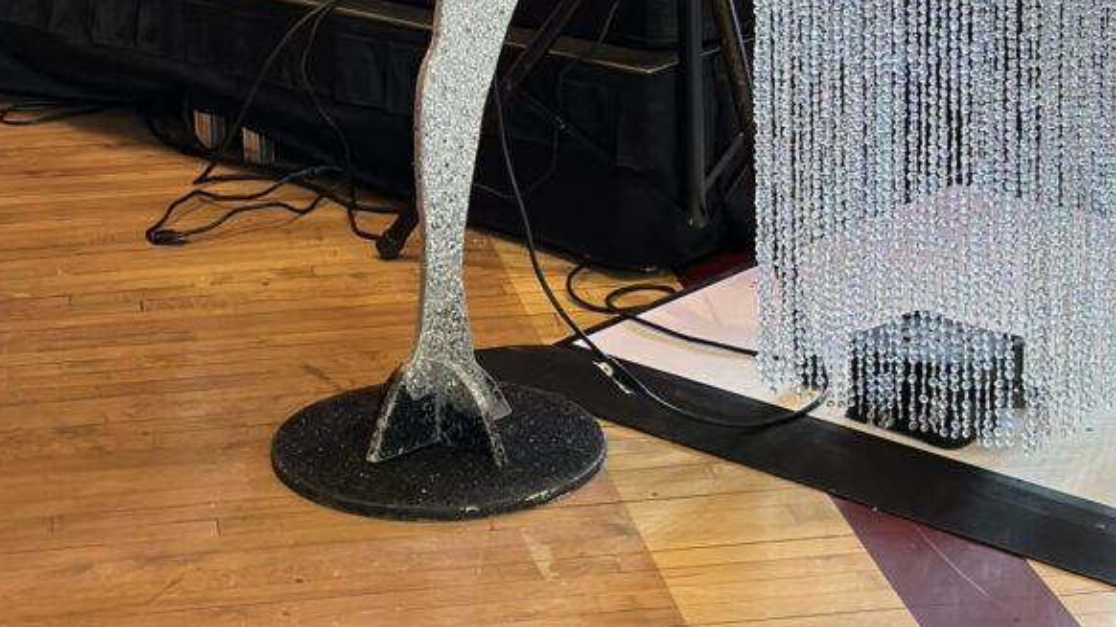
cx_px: 408
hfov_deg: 23.1
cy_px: -138
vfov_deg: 12.8
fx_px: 2722
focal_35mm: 92
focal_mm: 6.86
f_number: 1.78
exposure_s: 1/40
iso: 320
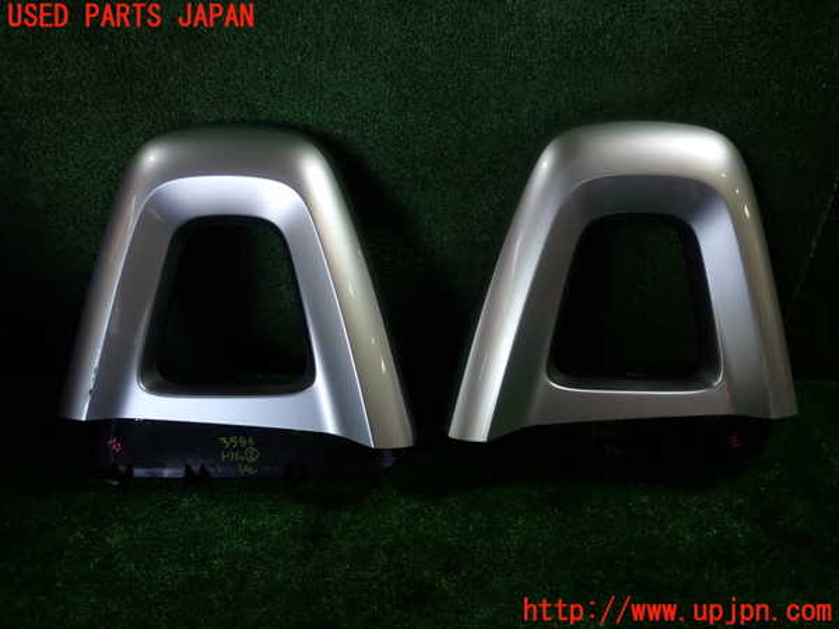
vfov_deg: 46.8
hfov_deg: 60.0
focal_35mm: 30
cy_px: 314
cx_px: 420
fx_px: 727
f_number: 2.3
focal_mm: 5.4
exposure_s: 1/80
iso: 100
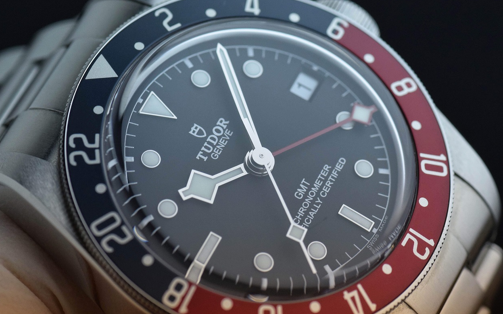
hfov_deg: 15.0
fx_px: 1905
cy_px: 164
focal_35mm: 139
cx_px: 250
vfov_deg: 9.4
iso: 1600
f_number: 13
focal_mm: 90
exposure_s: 1/500
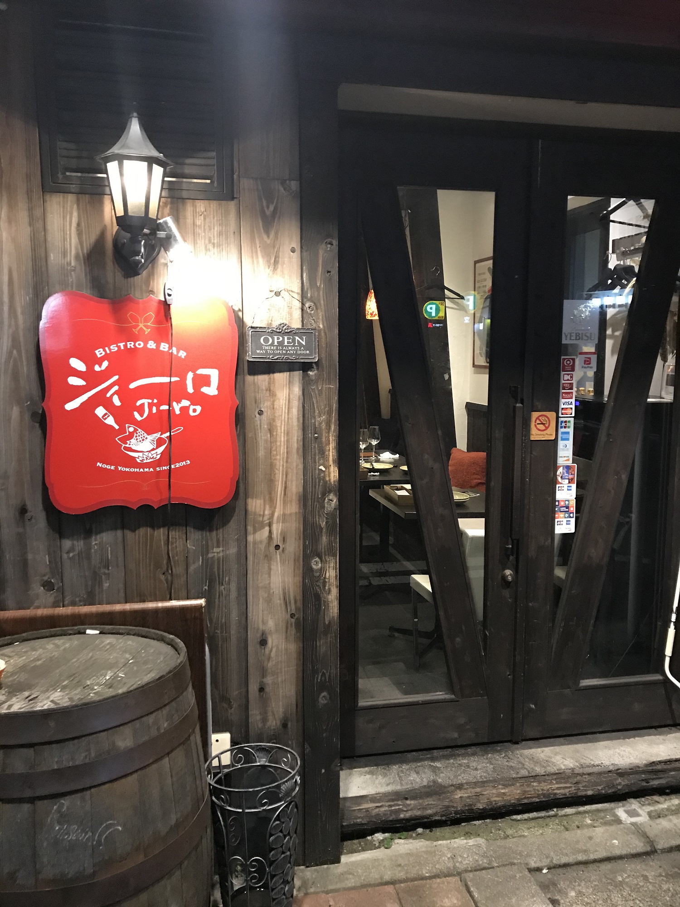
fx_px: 733
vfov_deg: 63.4
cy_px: 454
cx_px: 340
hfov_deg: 49.7
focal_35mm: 28
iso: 80
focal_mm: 3.99
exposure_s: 1/7
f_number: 1.8
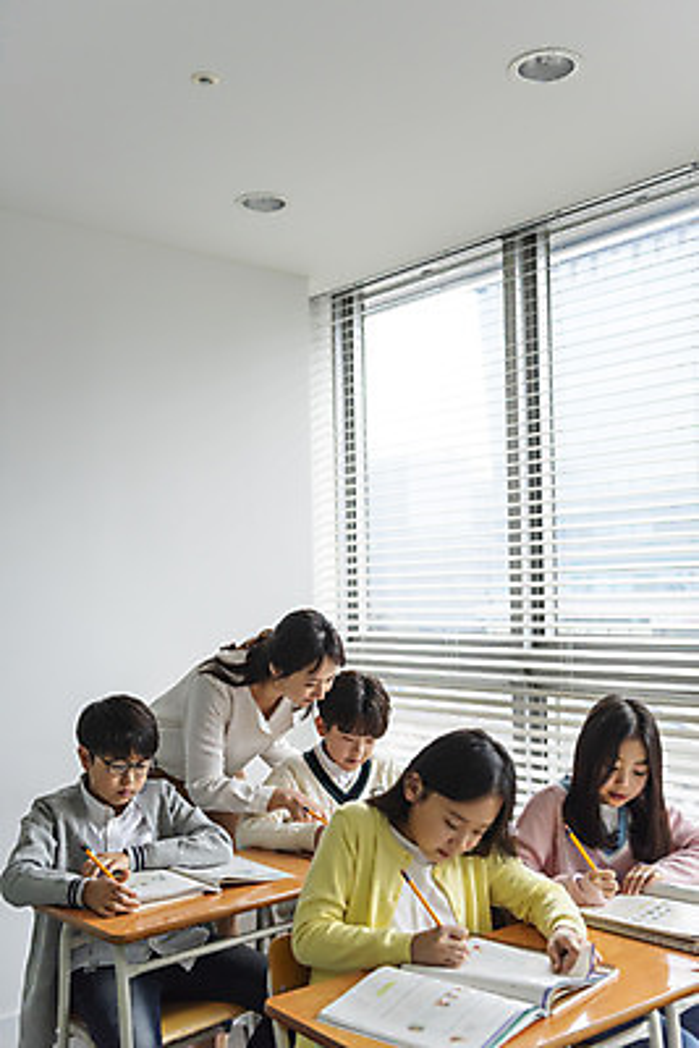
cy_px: 524
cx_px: 350
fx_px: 989
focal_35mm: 34
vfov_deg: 55.8
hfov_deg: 38.9
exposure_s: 1/500
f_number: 2.8
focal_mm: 34
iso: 800
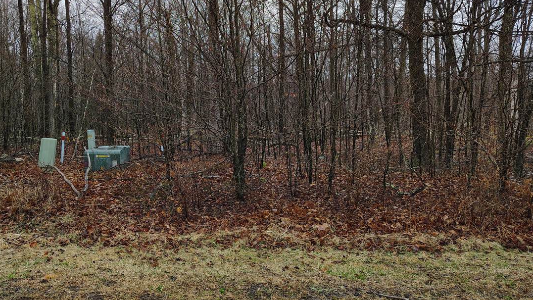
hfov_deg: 62.4
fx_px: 438
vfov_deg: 37.3
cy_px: 98
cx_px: 234
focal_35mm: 31
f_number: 1.8
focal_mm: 5.56
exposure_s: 1/120
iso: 213
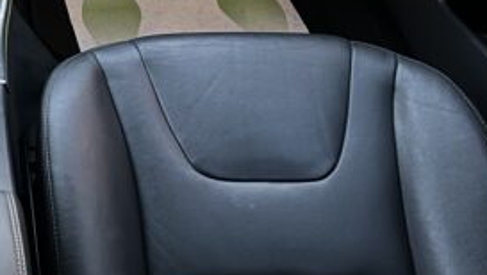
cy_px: 2
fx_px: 1073
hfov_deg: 23.8
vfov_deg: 14.4
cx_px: -61
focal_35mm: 83
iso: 640
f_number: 1.5
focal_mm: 5.7
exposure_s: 1/9
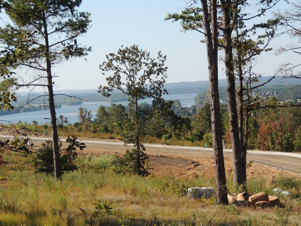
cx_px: 150
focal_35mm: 105
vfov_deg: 14.1
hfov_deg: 18.7
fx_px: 913
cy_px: 113
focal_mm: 18.7
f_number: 4.2
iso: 100
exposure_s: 1/500
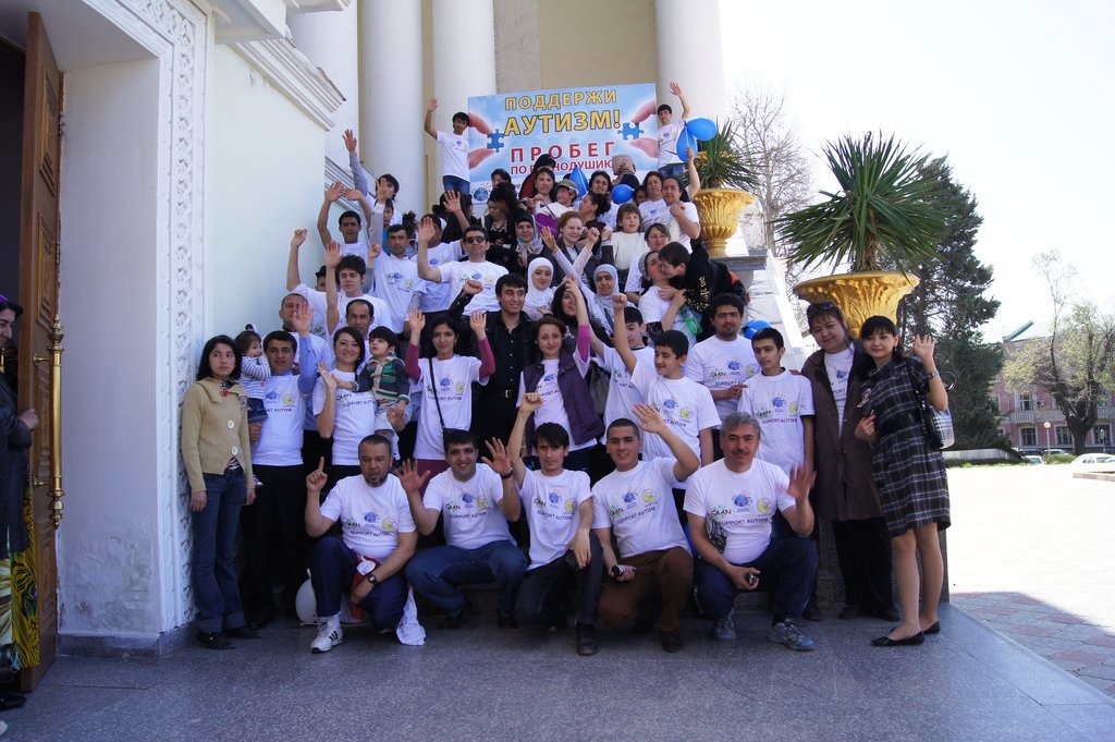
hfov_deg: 67.4
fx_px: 836
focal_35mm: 27
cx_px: 558
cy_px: 371
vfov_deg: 47.9
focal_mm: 18
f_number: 11
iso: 100
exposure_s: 1/50
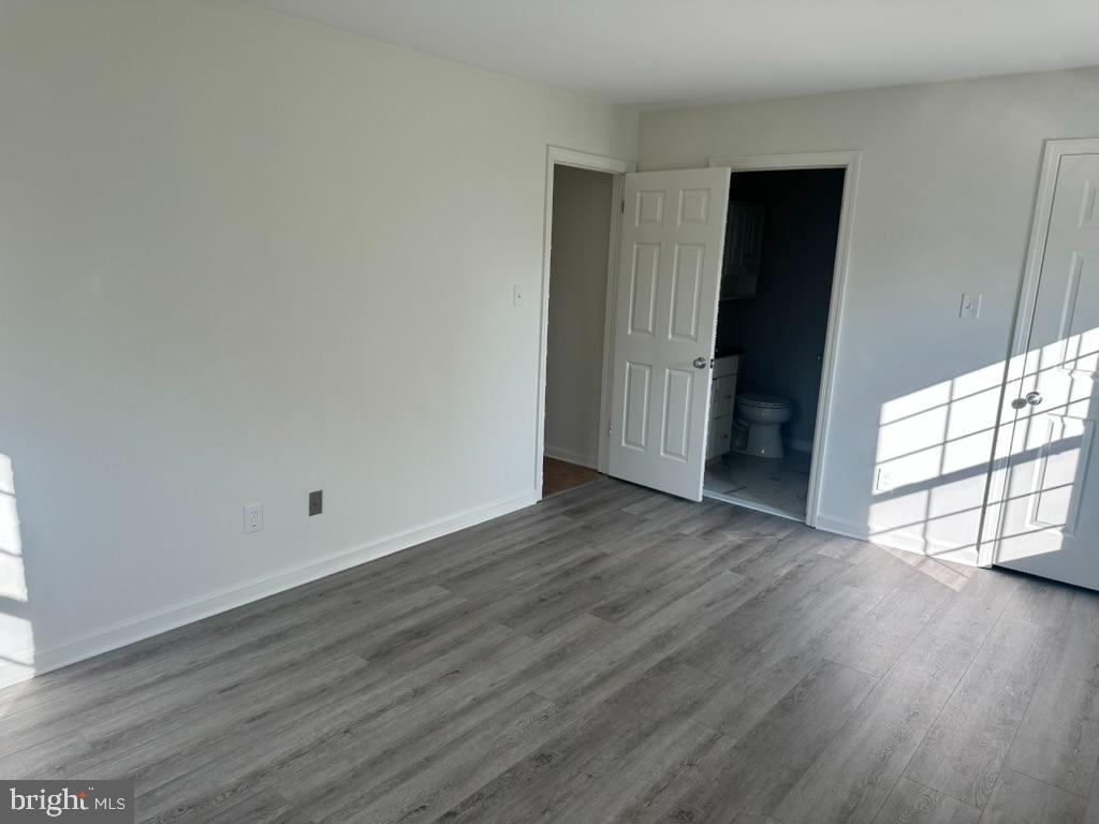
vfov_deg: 56.8
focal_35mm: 24
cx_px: 550
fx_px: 762
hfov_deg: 71.6
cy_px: 412
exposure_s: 1/344
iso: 80
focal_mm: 6.86
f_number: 1.78
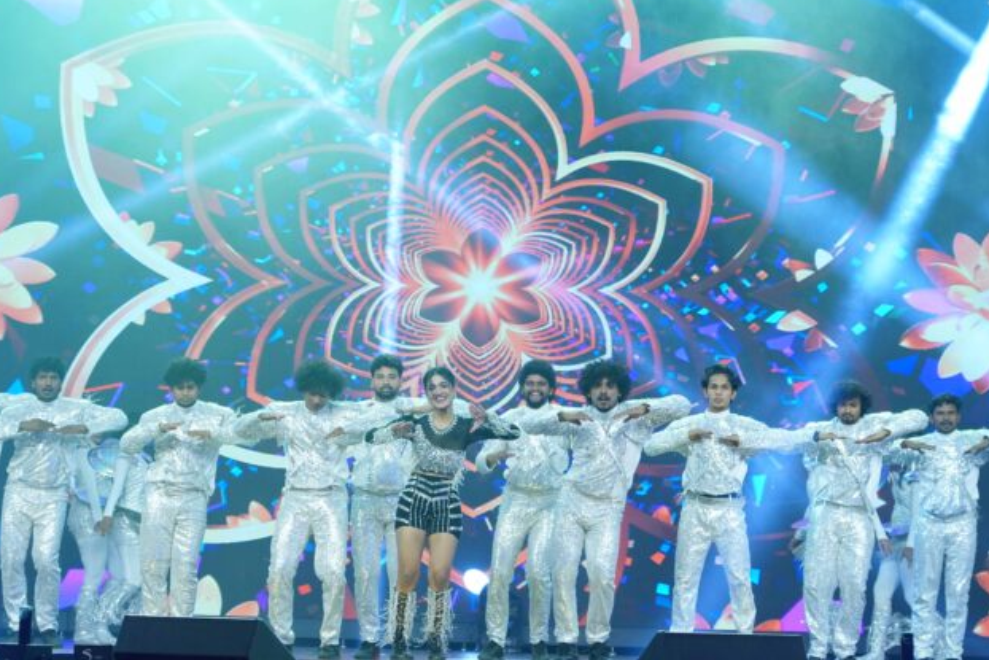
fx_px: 3847
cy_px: 263
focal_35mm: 140
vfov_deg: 9.8
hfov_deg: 14.6
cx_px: 436
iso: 1250
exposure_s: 1/250
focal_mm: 85
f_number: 4.5
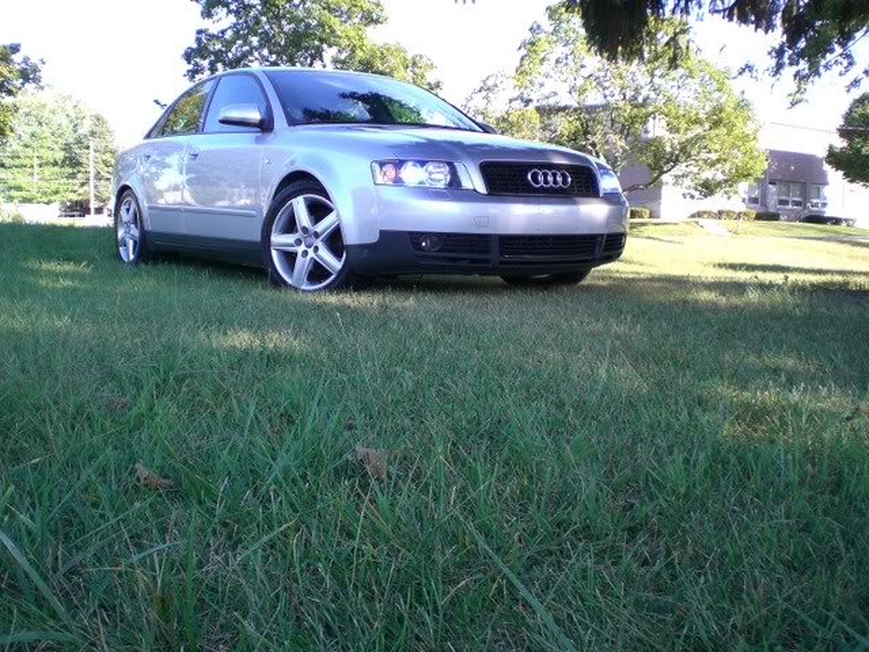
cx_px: 434
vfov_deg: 37.7
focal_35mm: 38
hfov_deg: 49.0
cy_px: 326
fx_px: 954
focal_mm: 6.3
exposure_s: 1/100
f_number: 3.1
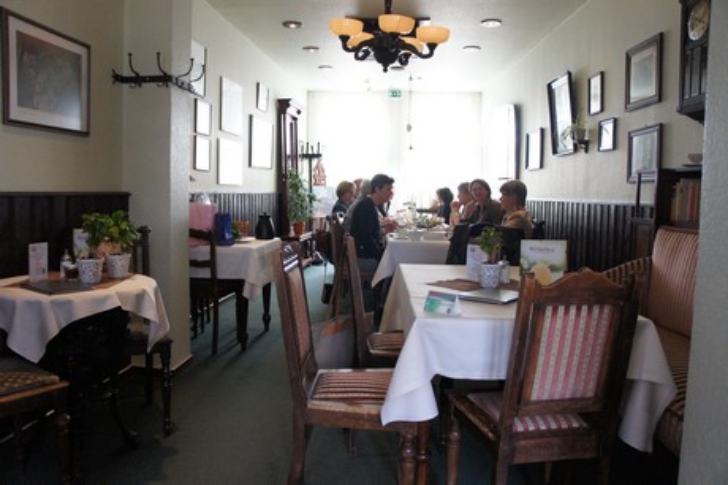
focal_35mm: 27
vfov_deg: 47.9
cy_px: 242
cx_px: 364
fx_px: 546
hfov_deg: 67.4
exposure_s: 1/160
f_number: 3.5
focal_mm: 18
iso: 1600
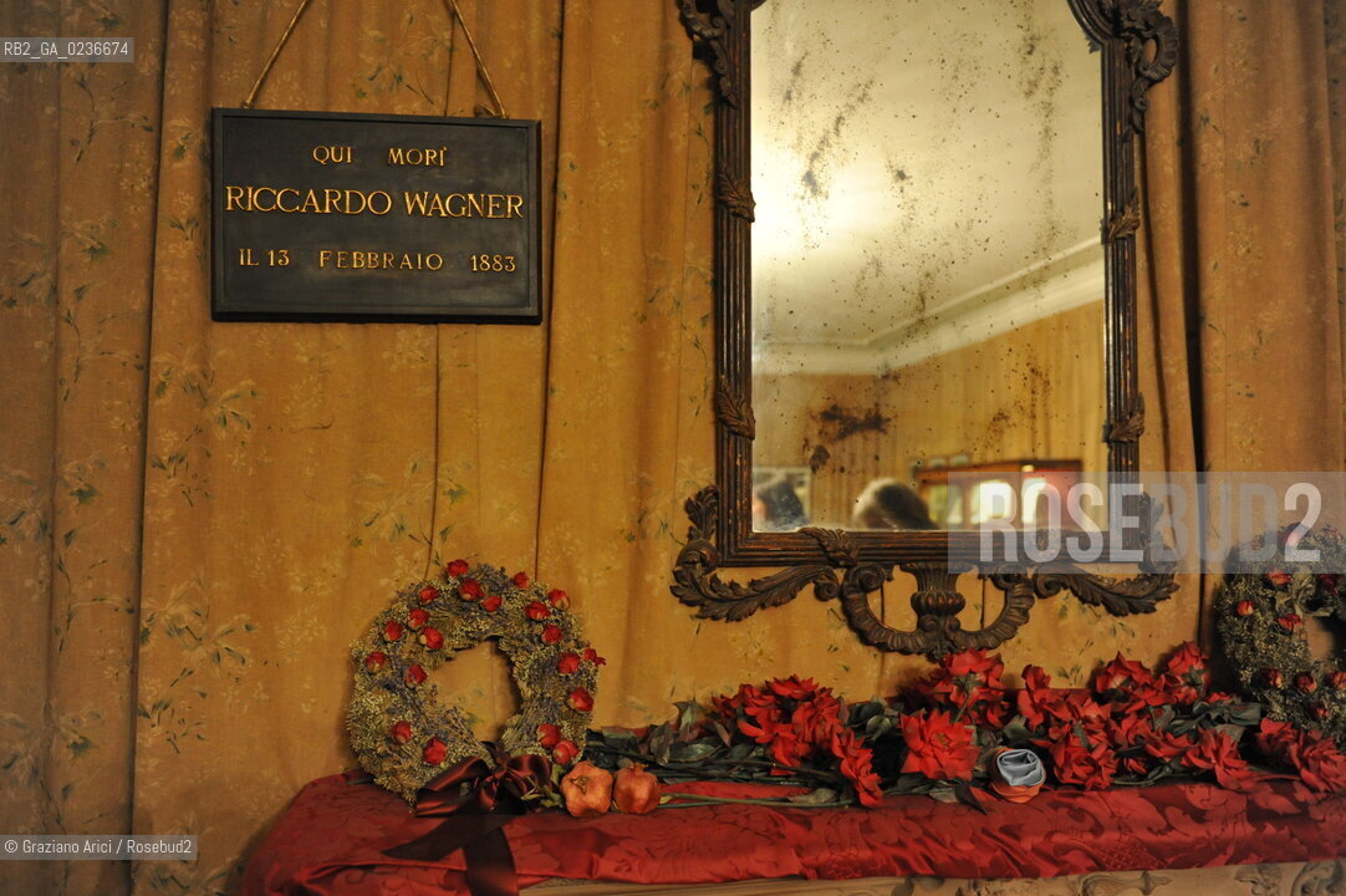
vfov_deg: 44.9
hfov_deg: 63.7
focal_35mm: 29
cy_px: 448
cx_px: 673
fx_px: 1084
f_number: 3.2
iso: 3200
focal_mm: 29
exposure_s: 1/40
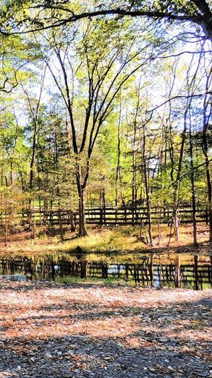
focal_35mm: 43
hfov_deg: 25.5
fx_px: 430
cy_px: 209
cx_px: -27
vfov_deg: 47.3
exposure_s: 1/125
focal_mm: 4.3
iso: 100
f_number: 3
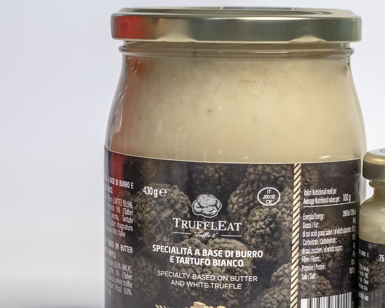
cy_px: 161
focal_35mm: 139
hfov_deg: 13.8
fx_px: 1584
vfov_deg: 11.1
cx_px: 336
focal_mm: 50
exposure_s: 1/160
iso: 2000
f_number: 4.5
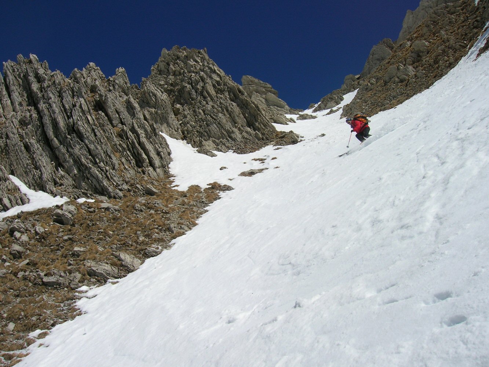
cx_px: 244
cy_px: 184
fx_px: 480
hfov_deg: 54.0
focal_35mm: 34
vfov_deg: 41.8
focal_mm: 5.7
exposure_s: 1/1381
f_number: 4.9
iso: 50
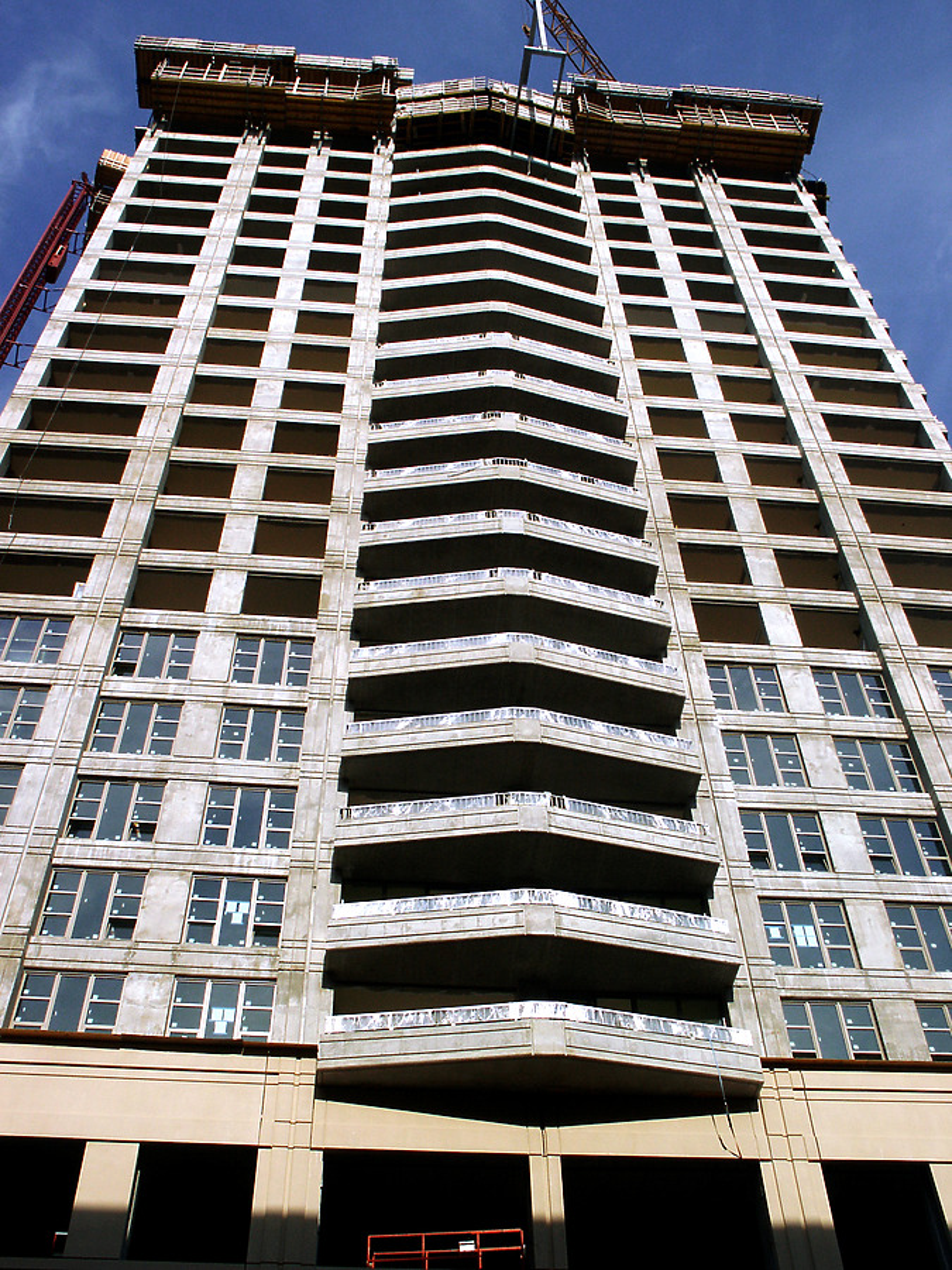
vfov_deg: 52.6
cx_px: 476
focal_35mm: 35
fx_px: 1283
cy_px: 635
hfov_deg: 40.7
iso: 64
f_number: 6.7
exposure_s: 1/500
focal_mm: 7.18
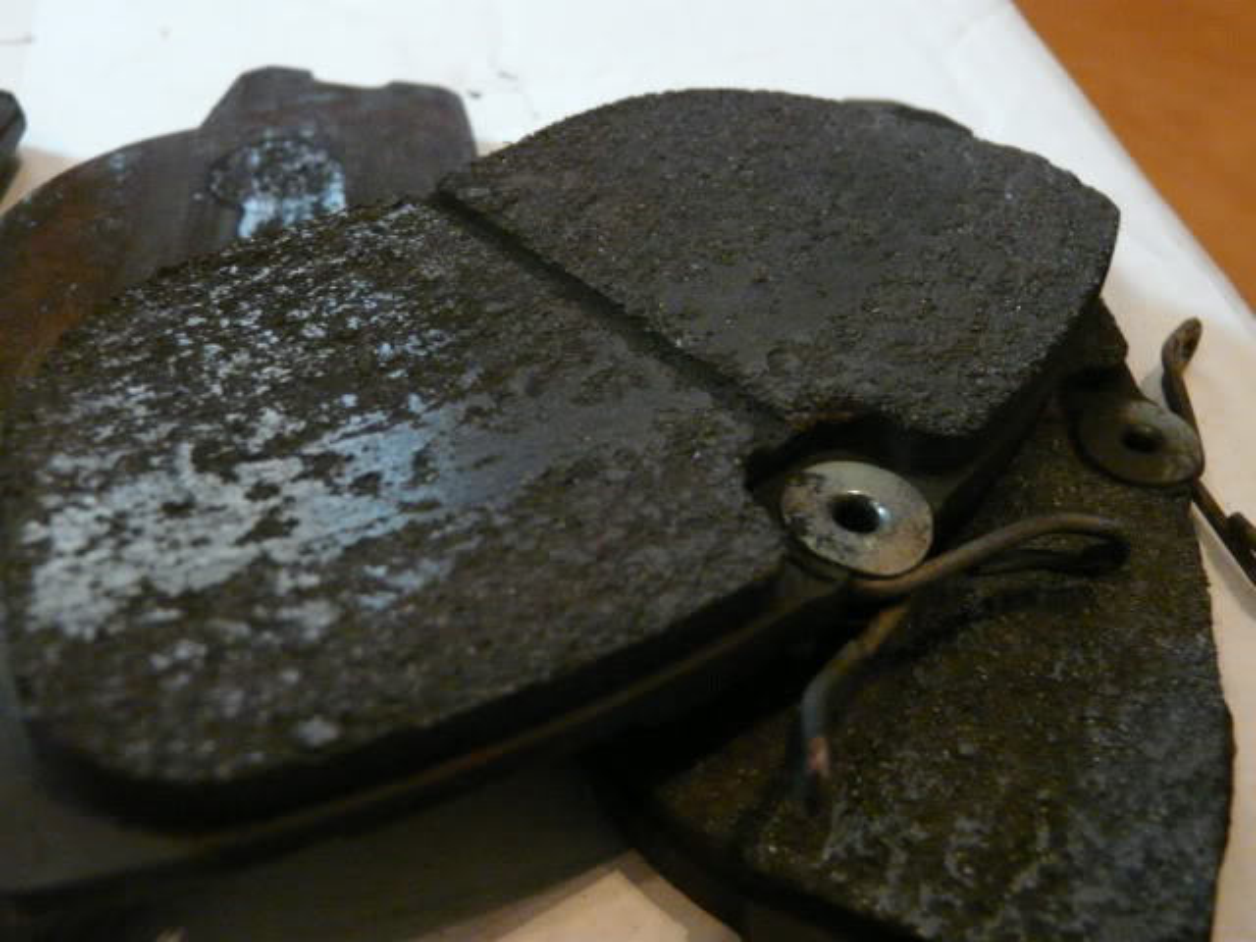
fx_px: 1451
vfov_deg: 36.0
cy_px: 471
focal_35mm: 40
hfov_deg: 46.8
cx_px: 628
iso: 800
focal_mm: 6.5
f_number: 3.2
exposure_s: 1/25
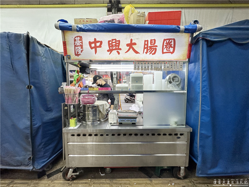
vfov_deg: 85.7
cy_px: 94
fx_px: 101
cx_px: 124
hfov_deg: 102.1
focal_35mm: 14
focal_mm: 2.22
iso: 160
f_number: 2.2
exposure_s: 1/120
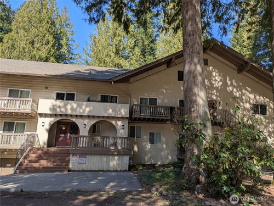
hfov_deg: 69.4
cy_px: 103
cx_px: 137
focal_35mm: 25
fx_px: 198
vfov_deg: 54.9
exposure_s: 1/1205
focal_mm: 5.43
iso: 42
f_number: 1.89
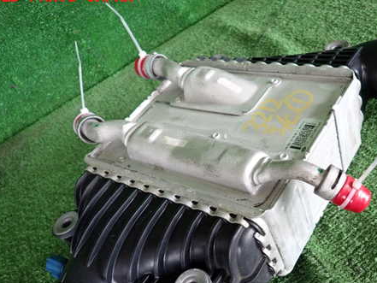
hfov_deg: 53.4
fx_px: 370
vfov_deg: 41.5
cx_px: 234
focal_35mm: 34
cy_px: 178
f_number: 2
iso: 250
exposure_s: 1/125
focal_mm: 4.5
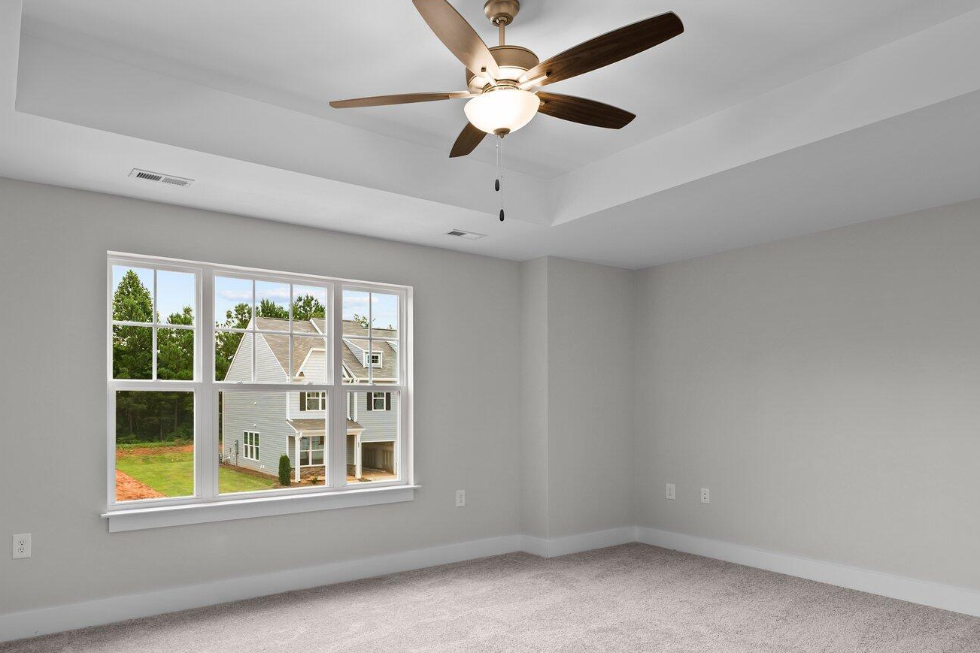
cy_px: 400
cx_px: 411
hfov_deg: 78.0
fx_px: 599
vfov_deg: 56.7
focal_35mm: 22
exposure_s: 1/3
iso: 200
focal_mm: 14
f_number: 7.1
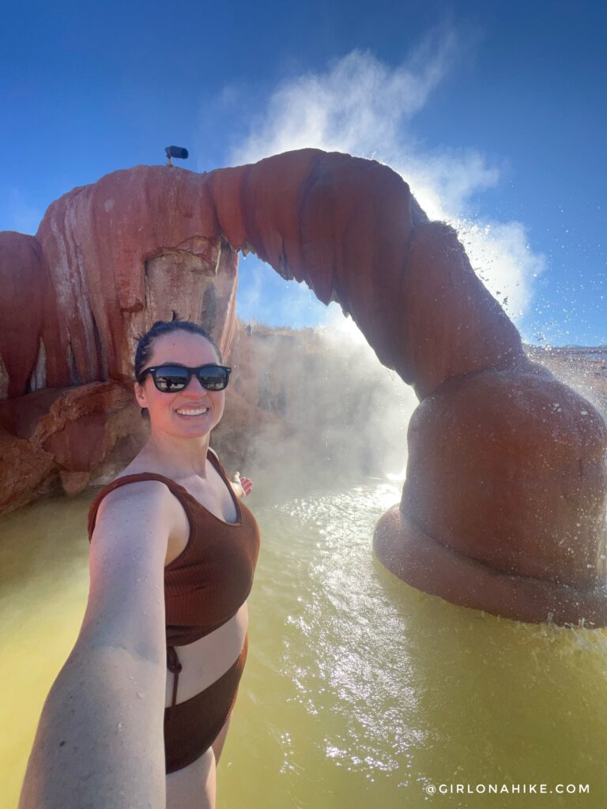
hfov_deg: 89.9
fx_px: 304
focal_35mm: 13
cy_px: 404
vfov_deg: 106.2
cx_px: 304
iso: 32
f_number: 1.8
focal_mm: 1.57
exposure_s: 1/1054
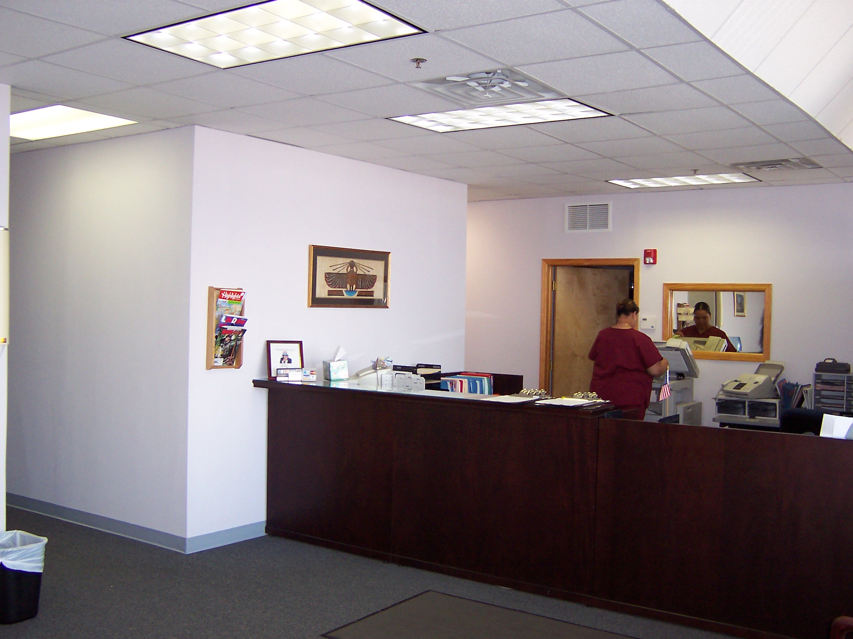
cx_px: 426
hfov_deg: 51.4
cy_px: 320
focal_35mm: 36
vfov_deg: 39.7
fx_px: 887
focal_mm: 5.6
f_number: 2.8
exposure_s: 1/60
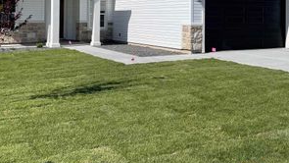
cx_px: 165
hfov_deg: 42.8
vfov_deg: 24.1
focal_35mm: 48
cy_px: 11
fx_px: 368
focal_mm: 4.2
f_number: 1.6
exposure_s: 1/4464
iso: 32
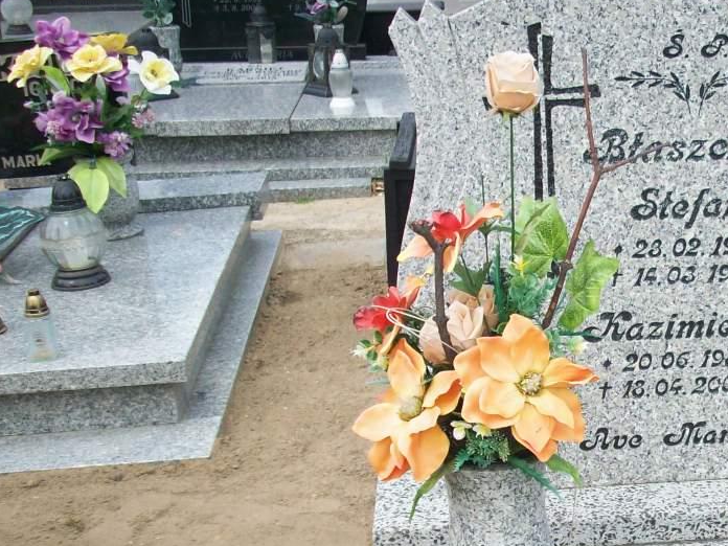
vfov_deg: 21.5
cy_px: 372
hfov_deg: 27.7
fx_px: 1430
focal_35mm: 68
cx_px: 633
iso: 80
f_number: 2.8
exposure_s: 1/709
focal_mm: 6.2
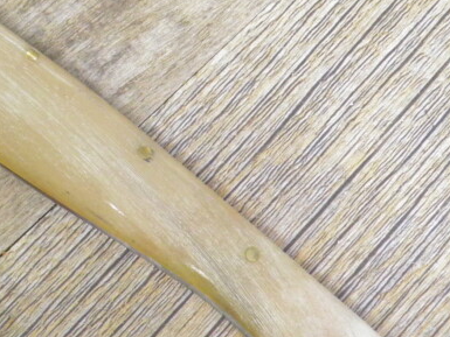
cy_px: -31
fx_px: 1782
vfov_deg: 10.7
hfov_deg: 13.7
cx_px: -182
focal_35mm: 137
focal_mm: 7.9
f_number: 3.3
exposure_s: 1/13
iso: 200
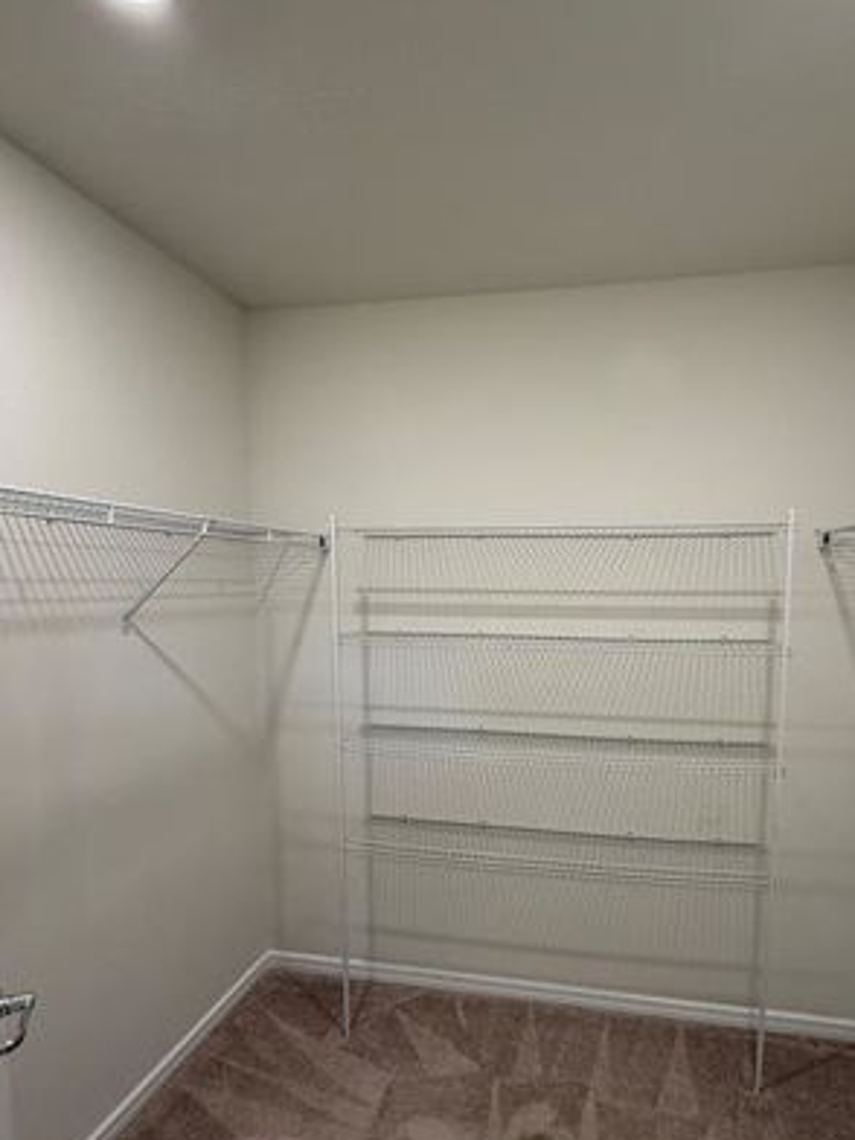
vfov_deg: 84.1
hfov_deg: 68.0
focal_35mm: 19
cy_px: 651
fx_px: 626
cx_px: 510
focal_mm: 2.22
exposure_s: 1/120
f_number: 2.2
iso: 250
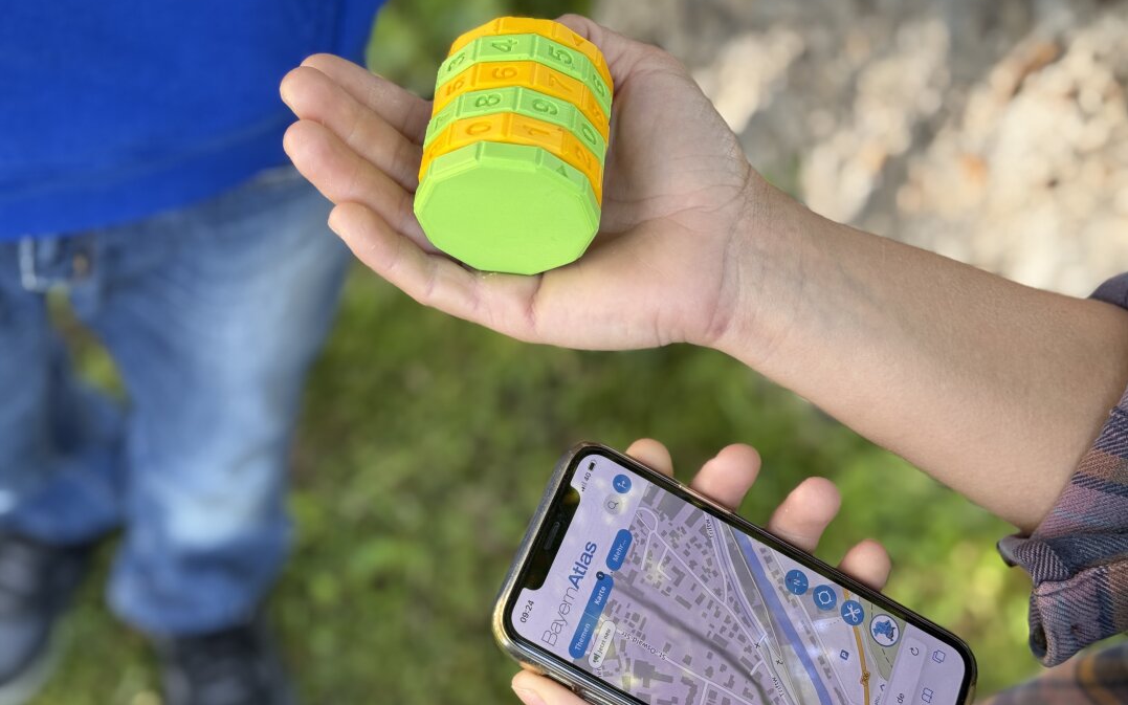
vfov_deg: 25.3
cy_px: 359
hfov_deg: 39.6
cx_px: 563
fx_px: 1568
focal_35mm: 51
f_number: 1.78
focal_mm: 6.76
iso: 50
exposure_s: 1/189
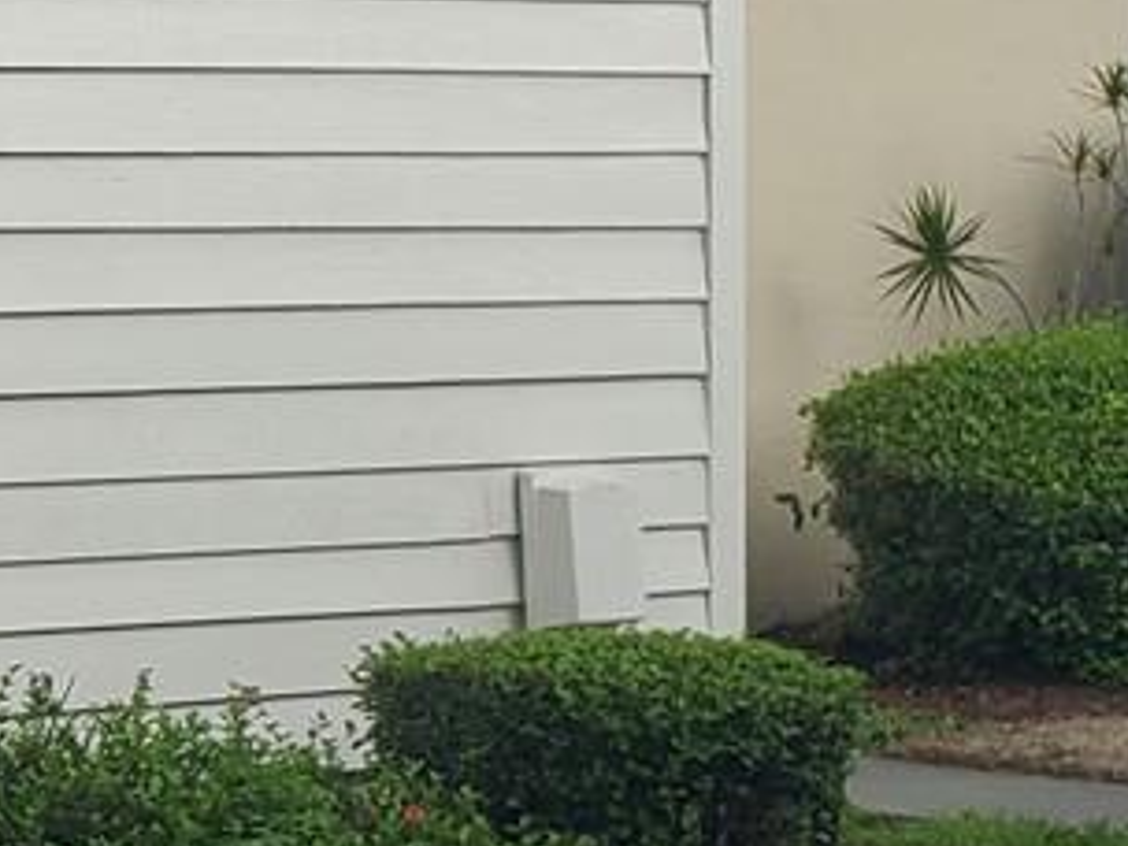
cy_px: 419
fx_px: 4464
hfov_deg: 12.7
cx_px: -1113
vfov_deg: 10.8
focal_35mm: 137
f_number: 2.4
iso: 50
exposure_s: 1/507
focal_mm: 4.3
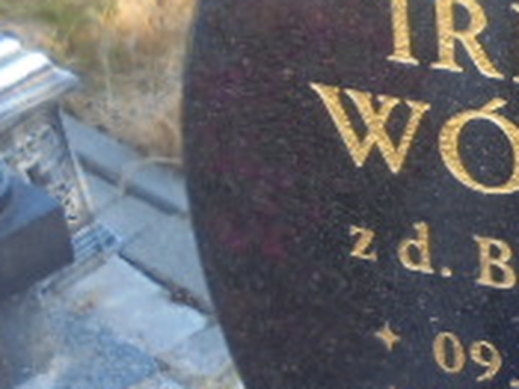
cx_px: 572
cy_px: 101
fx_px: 1423
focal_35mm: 95
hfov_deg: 19.8
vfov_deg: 15.5
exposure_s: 1/80
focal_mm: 4.6
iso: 100
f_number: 3.5
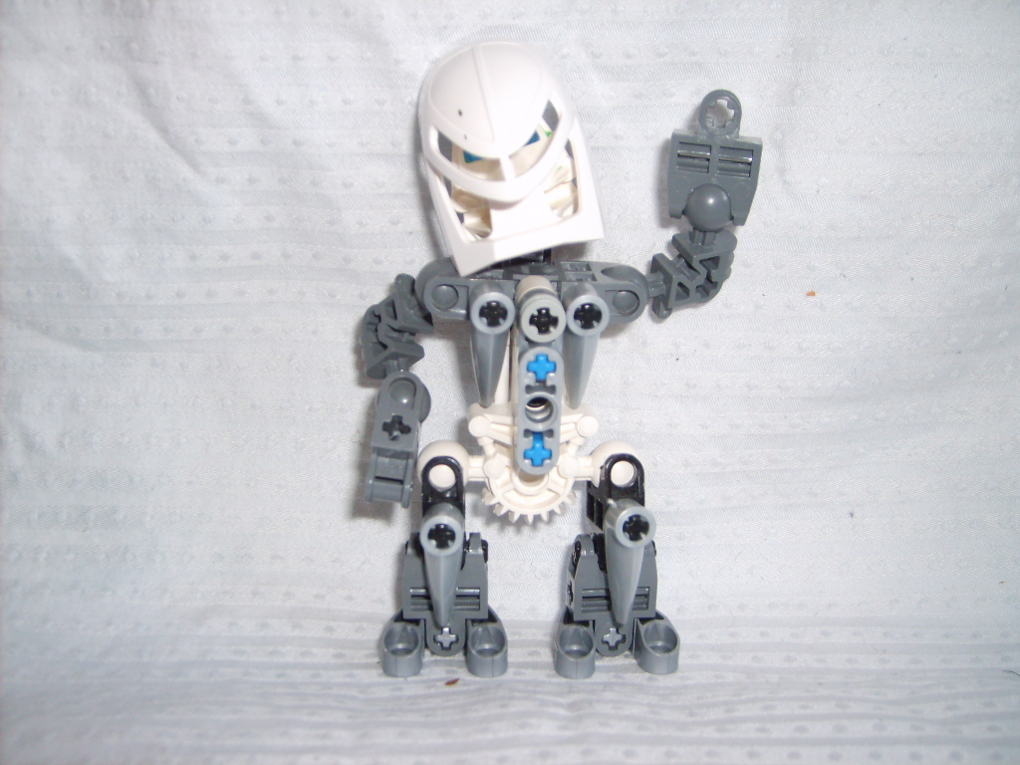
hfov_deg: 52.6
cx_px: 510
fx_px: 1031
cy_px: 382
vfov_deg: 40.7
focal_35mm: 35
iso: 100
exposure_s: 1/45
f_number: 2.8
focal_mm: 5.8
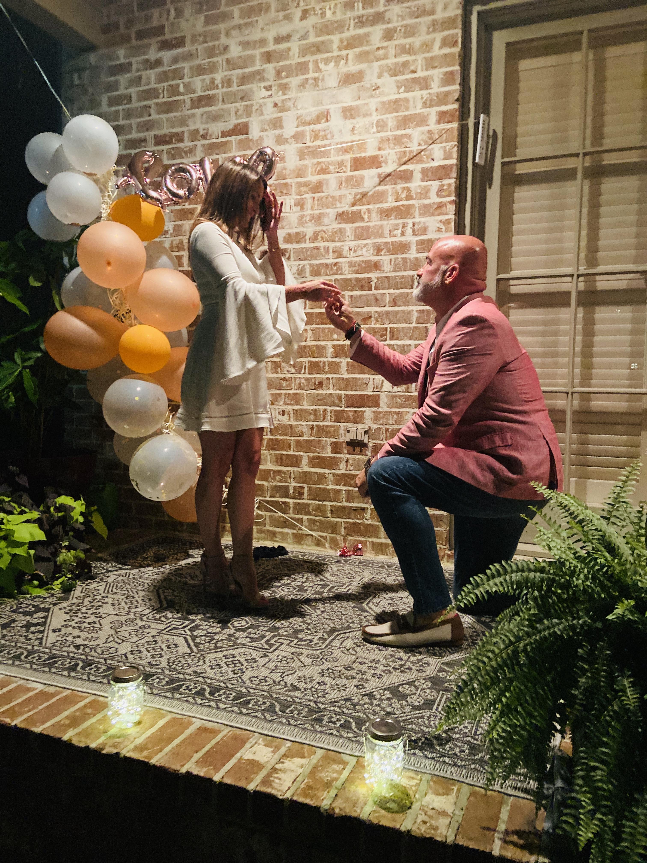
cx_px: 324
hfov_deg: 53.1
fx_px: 648
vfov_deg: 67.3
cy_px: 432
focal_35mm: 26
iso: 800
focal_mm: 4.25
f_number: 1.8
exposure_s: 1/30
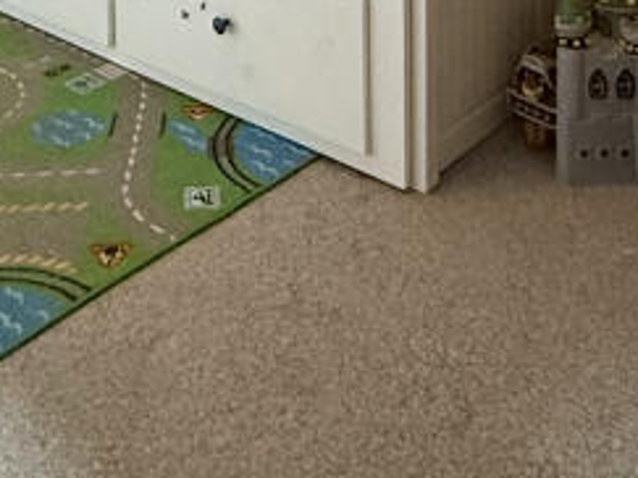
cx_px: 297
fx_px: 1087
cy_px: -407
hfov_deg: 32.7
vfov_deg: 18.6
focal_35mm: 59
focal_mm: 2.22
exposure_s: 1/100
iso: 640
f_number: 2.2
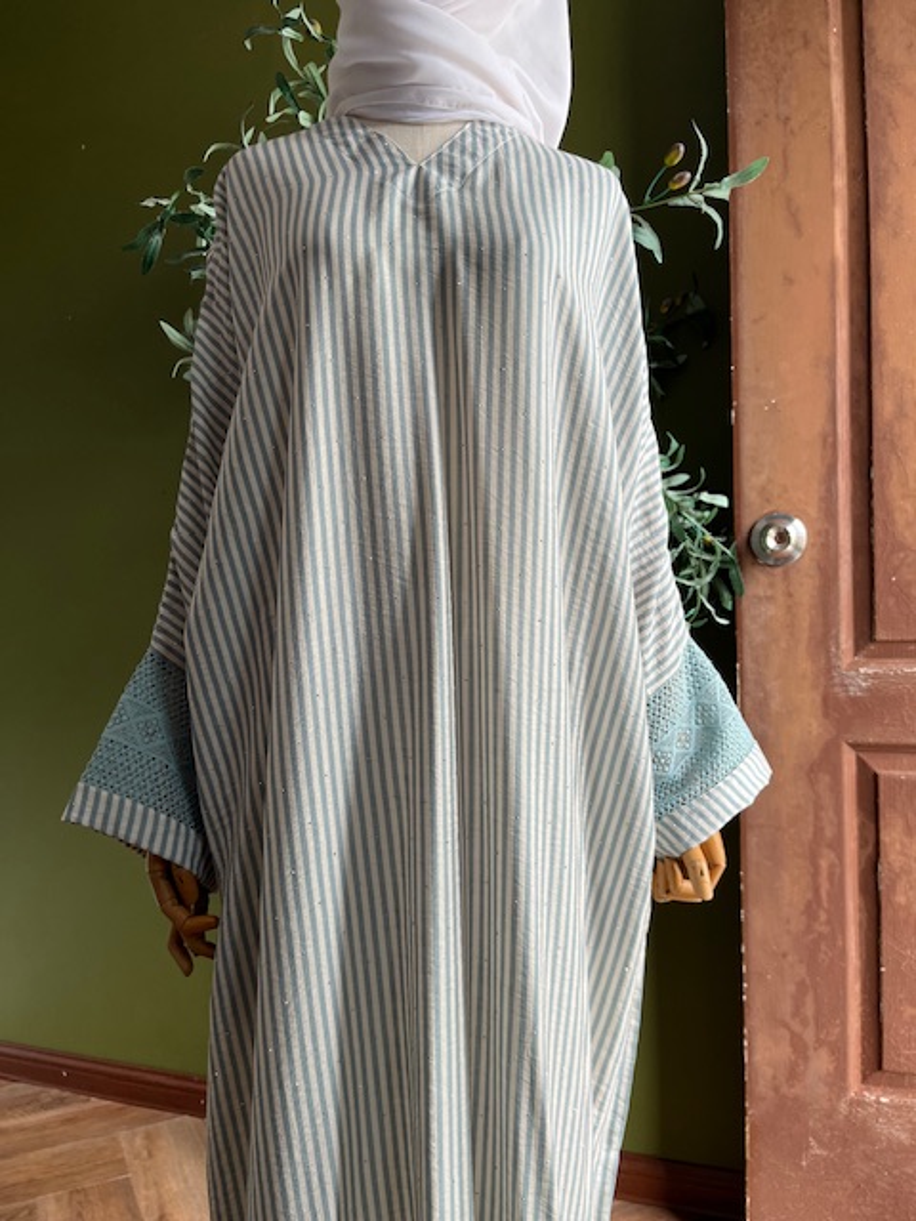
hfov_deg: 53.1
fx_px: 917
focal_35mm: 26
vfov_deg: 67.3
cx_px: 458
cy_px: 610
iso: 80
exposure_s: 1/122
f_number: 1.6
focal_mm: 5.1
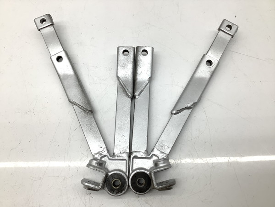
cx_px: 138
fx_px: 246
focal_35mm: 31
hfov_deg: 58.4
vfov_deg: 45.4
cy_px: 104
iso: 32
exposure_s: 1/120
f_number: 2.4
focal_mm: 3.3
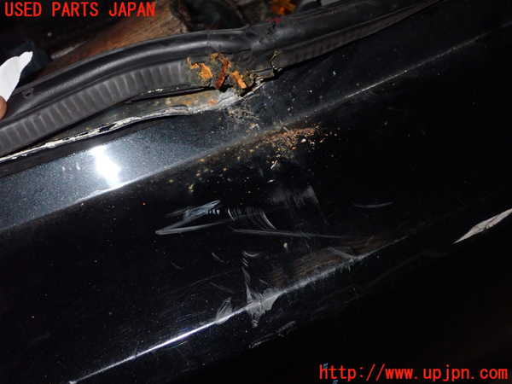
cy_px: 192
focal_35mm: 44
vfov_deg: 32.9
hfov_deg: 42.9
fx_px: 651
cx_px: 256
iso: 640
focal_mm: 7.84
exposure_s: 1/40
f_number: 9
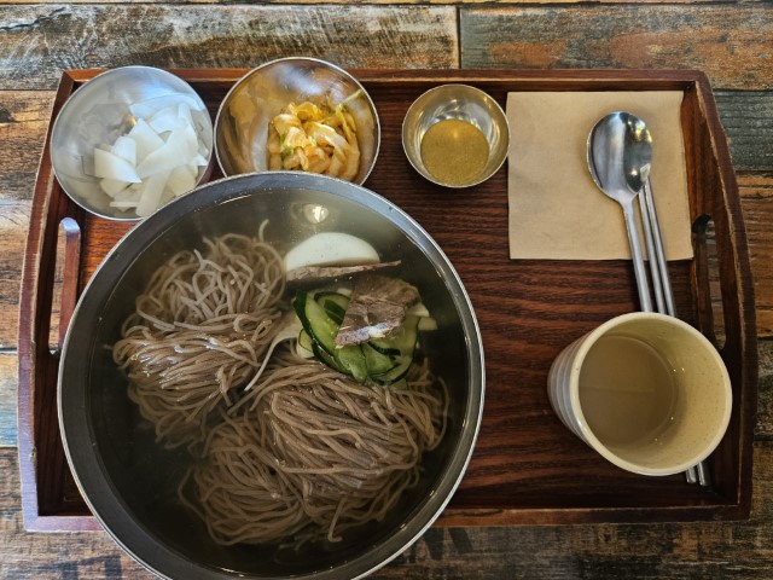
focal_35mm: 23
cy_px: 290
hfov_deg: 73.9
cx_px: 386
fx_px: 514
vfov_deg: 58.9
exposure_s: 1/120
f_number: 1.8
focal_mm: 5.4
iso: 320
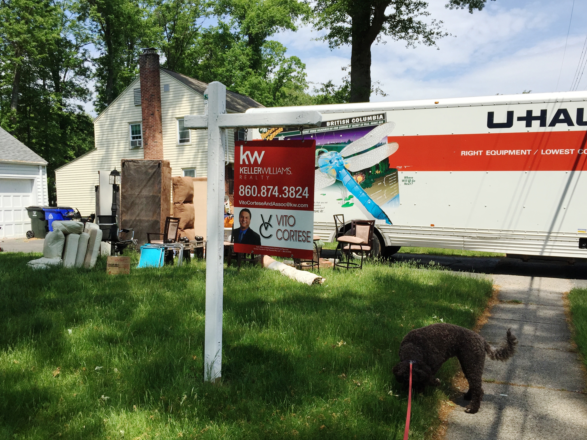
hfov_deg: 58.3
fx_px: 526
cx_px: 283
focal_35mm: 31
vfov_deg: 45.4
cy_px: 234
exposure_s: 1/2475
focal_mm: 4.15
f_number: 2.2
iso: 32
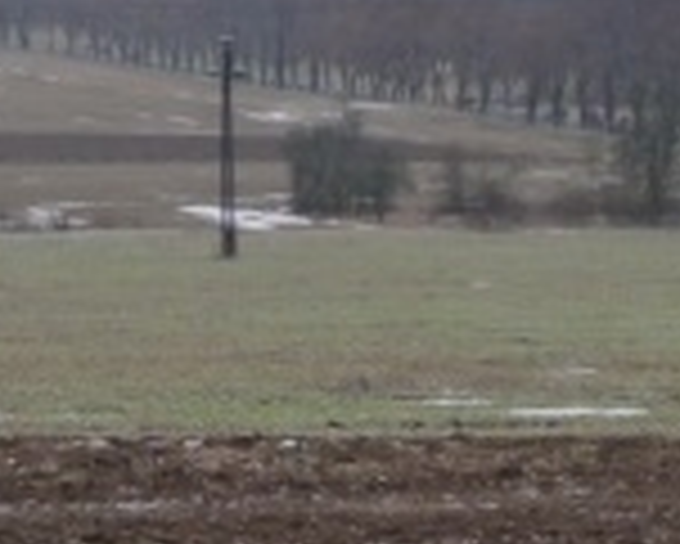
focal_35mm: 244
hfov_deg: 7.8
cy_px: -148
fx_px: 4914
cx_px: -207
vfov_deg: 6.3
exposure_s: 1/160
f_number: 4.4
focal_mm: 9.8
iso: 160
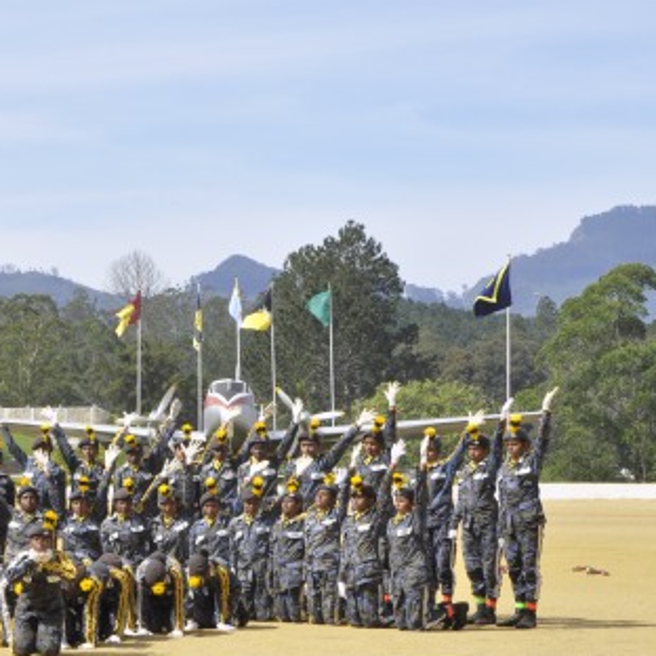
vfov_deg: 12.3
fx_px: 3045
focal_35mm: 142
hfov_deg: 12.2
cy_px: 408
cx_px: 95
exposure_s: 1/100
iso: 200
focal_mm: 58
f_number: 14
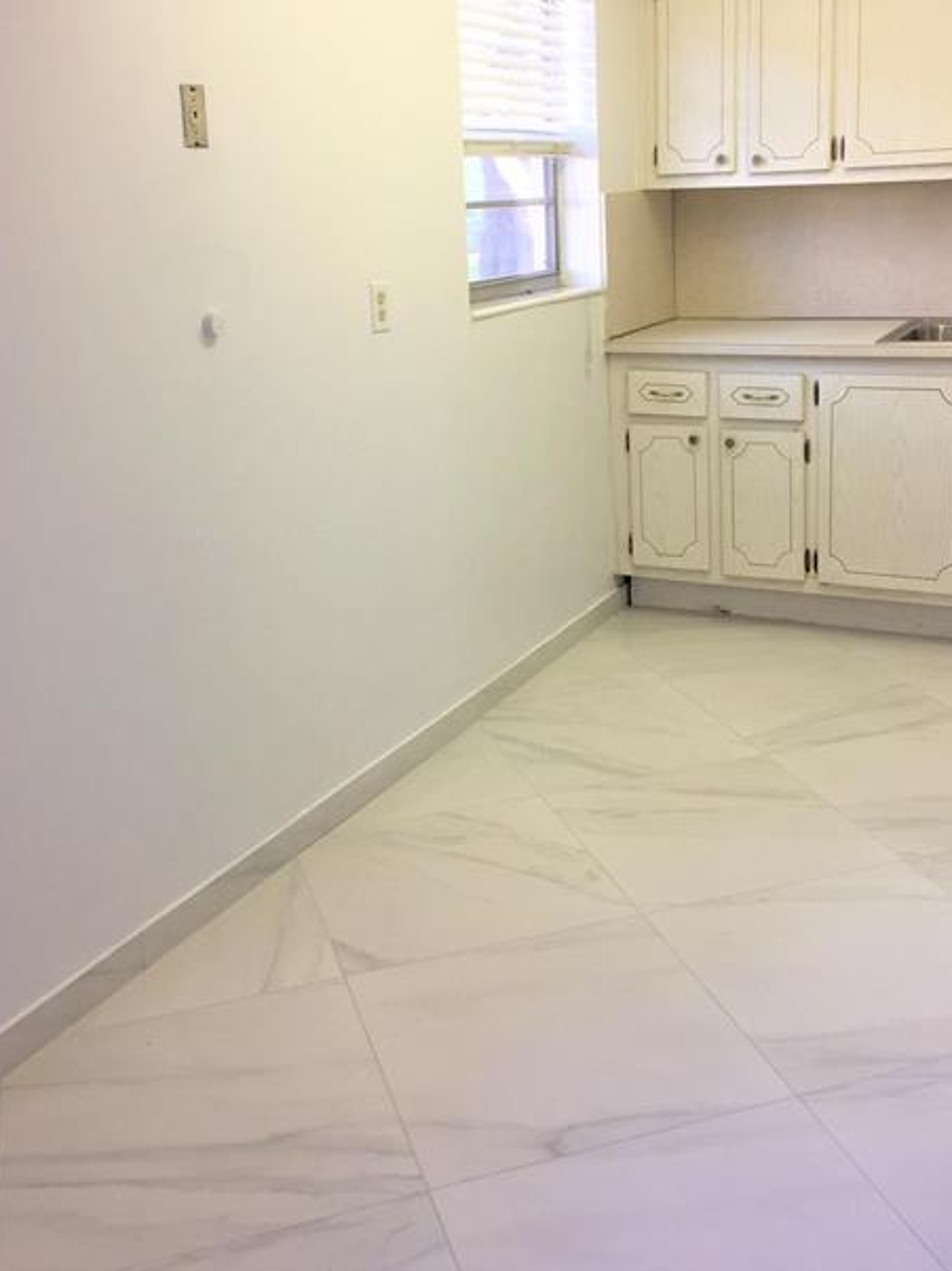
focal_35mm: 37
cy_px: 473
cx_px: 483
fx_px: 1358
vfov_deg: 49.6
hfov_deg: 38.6
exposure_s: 1/60
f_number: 2.2
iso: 32
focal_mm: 4.15
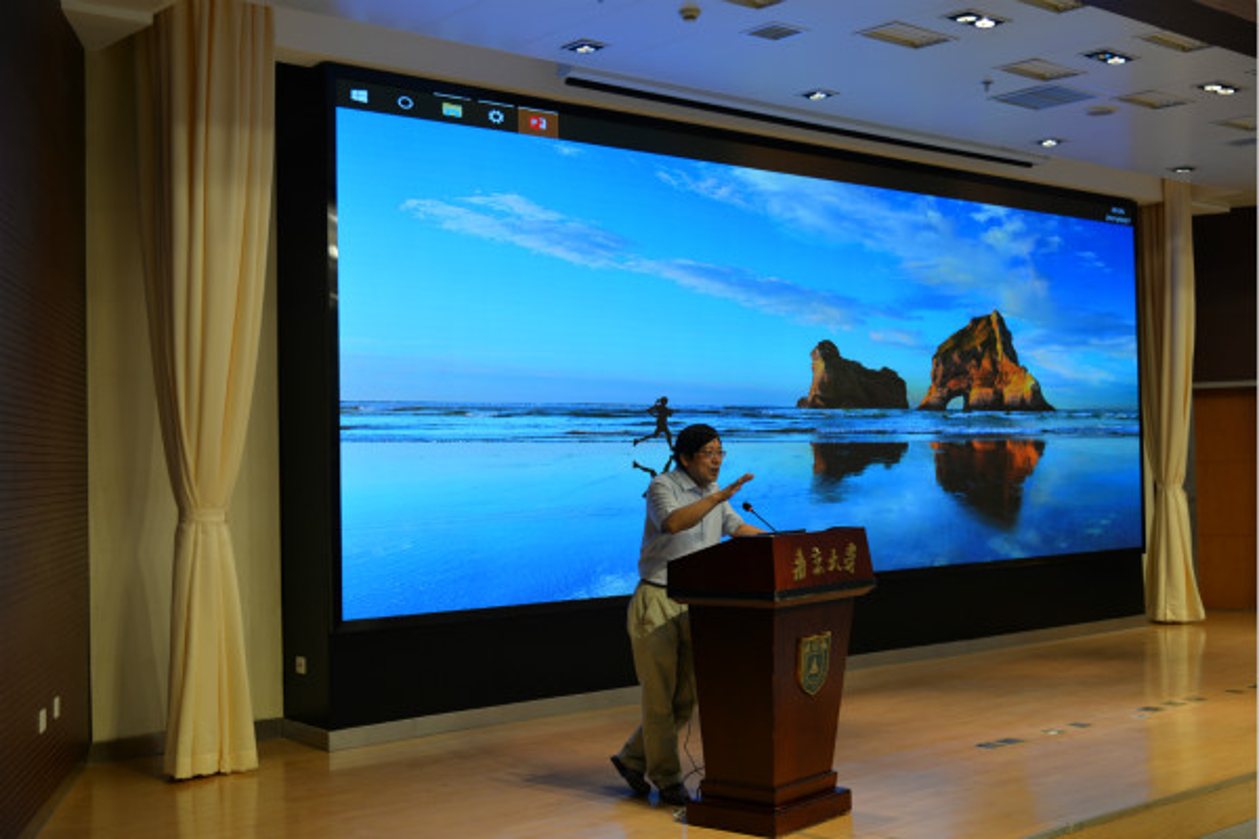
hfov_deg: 44.5
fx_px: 1539
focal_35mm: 44
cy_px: 420
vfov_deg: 30.5
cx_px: 630
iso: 320
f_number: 4
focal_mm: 44
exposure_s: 1/50
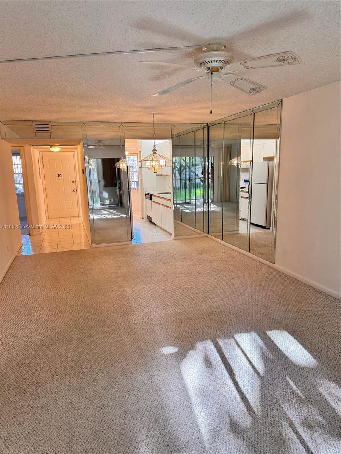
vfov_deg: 71.6
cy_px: 227
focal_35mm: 24
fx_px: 315
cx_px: 170
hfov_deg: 56.8
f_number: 1.78
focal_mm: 6.76
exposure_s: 1/121
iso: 80
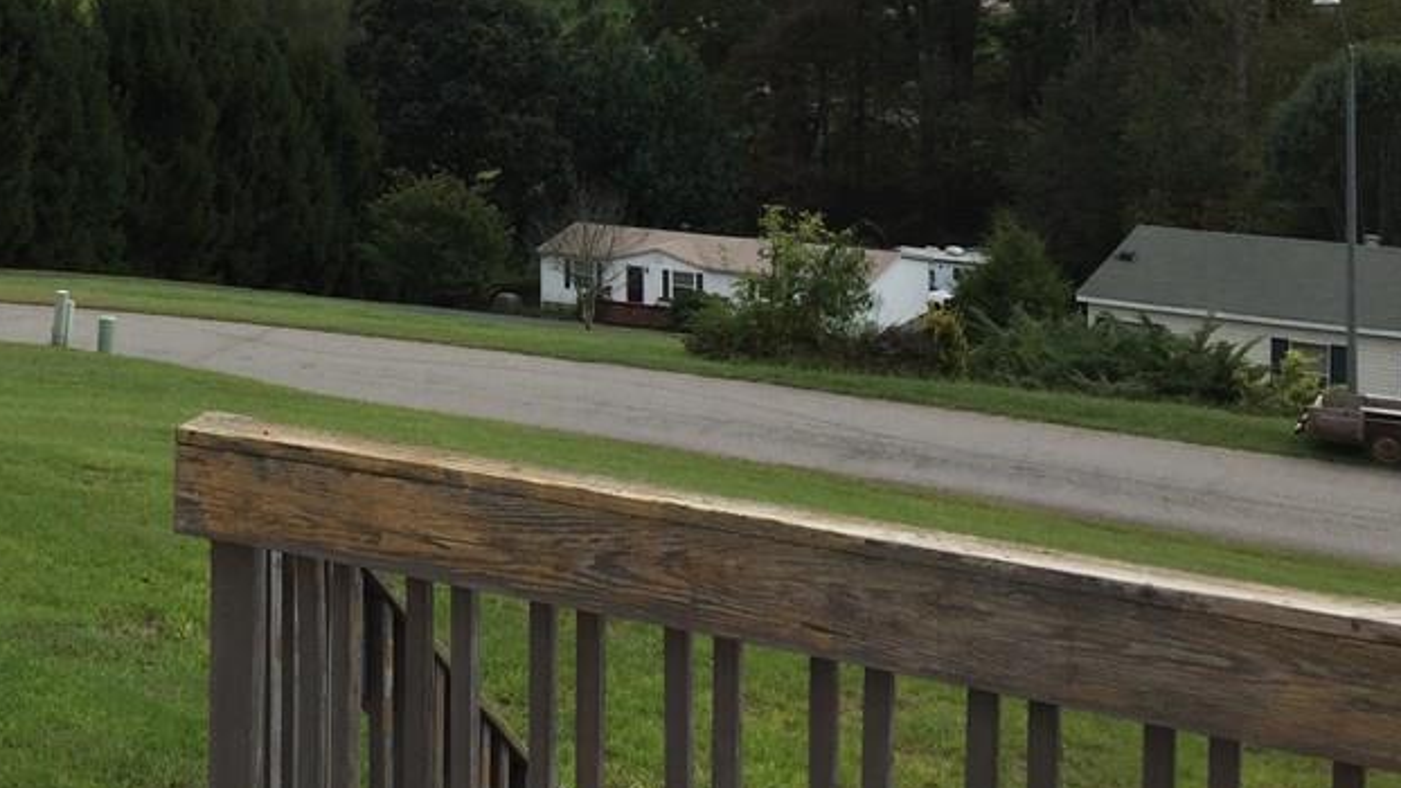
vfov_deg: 22.3
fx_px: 1932
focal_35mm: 52
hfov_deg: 38.7
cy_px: 27
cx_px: 324
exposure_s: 1/2198
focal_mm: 4.15
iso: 32
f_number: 2.2
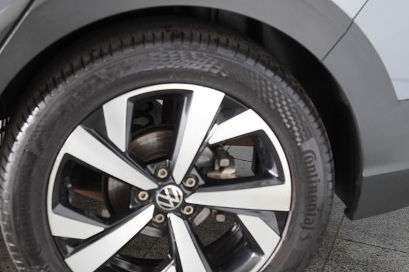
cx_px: 163
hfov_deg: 22.1
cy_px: 161
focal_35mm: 92
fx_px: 1045
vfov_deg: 14.8
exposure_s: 1/160
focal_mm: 40
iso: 1000
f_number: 4
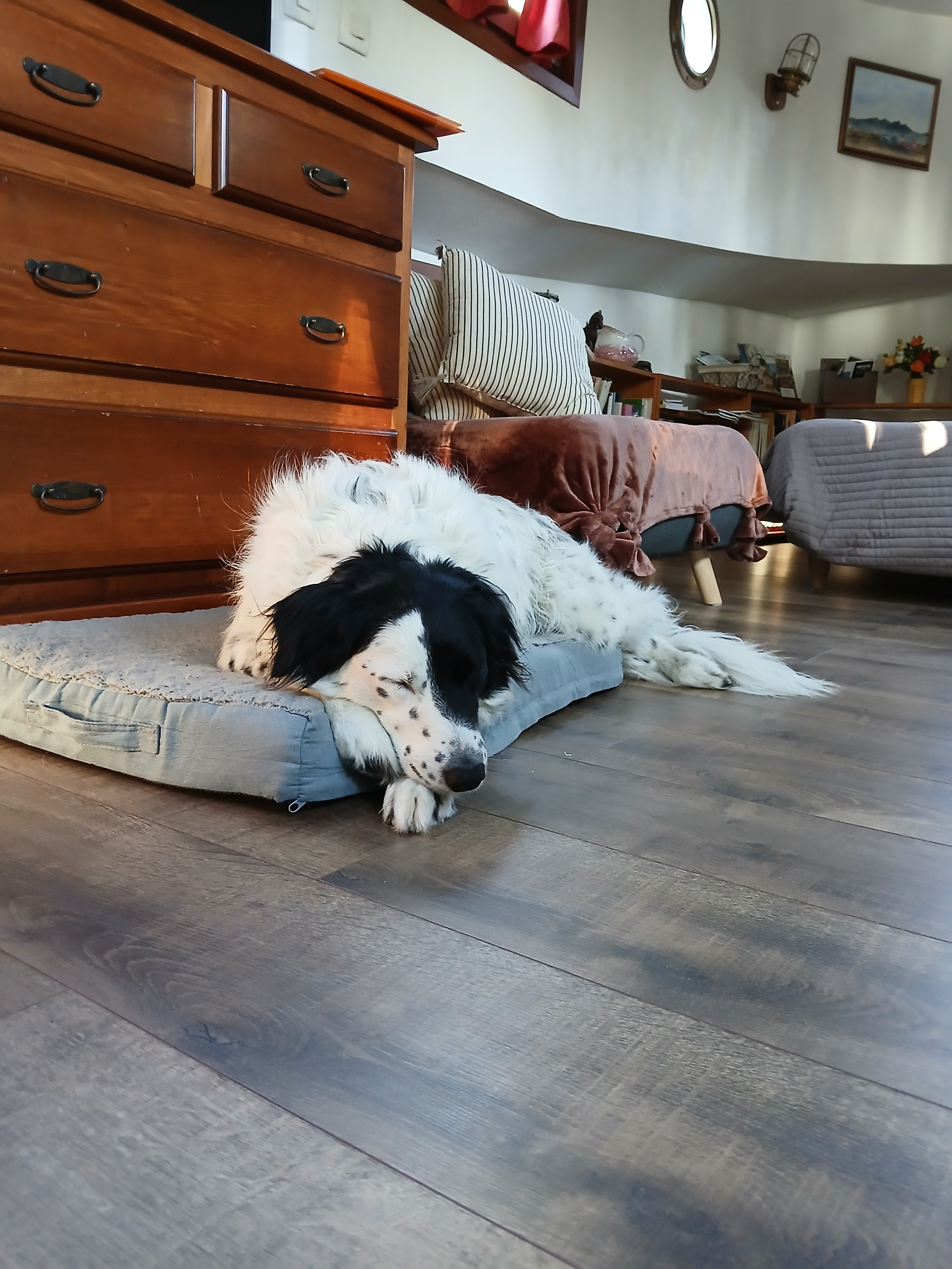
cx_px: 476
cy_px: 634
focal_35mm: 26
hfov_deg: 53.1
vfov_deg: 67.3
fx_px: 953
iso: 320
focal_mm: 3.98
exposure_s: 1/25
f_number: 1.8
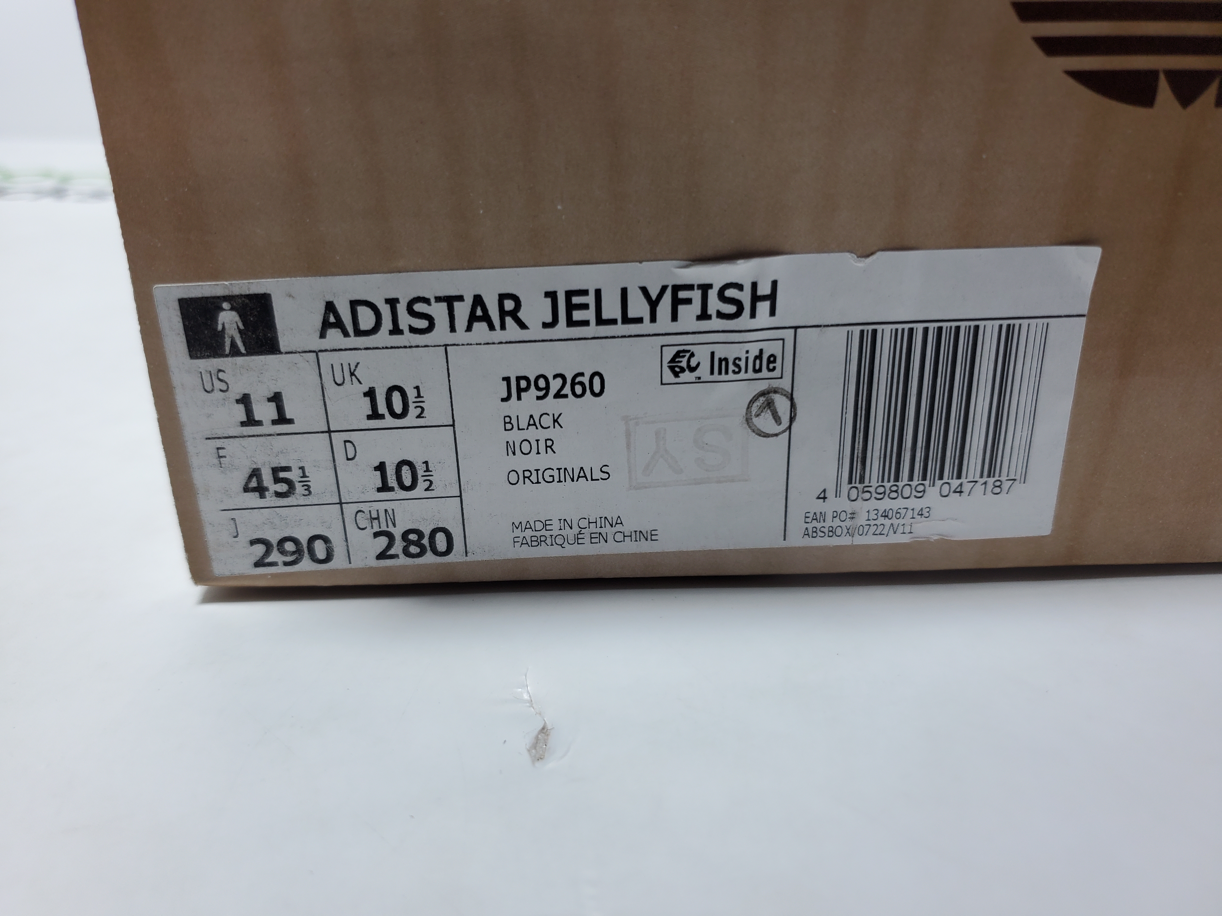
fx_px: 918
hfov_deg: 67.3
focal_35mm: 26
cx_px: 611
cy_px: 458
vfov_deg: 53.1
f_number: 1.5
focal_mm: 4.3
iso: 50
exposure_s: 1/343
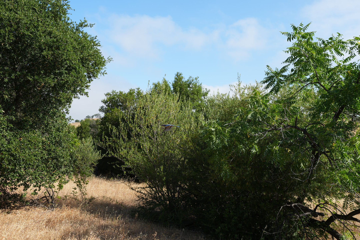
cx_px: 180
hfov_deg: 54.4
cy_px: 120
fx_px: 350
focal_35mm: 35
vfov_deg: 37.9
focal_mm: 35
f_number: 2.8
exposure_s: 1/1250
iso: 100
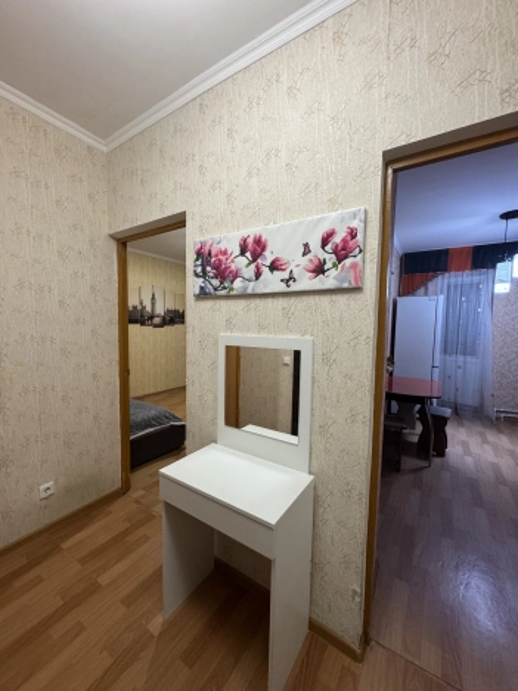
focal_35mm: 14
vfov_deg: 102.1
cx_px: 259
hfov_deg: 85.7
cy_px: 346
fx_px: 279
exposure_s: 1/50
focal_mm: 2.22
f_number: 2.2
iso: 250
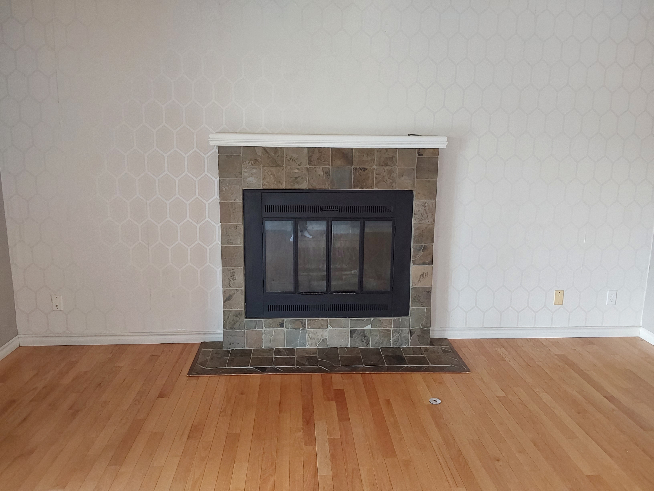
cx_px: 327
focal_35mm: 28
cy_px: 246
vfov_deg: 49.7
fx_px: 529
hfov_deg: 63.4
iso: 200
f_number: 1.9
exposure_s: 1/30
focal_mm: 2.91
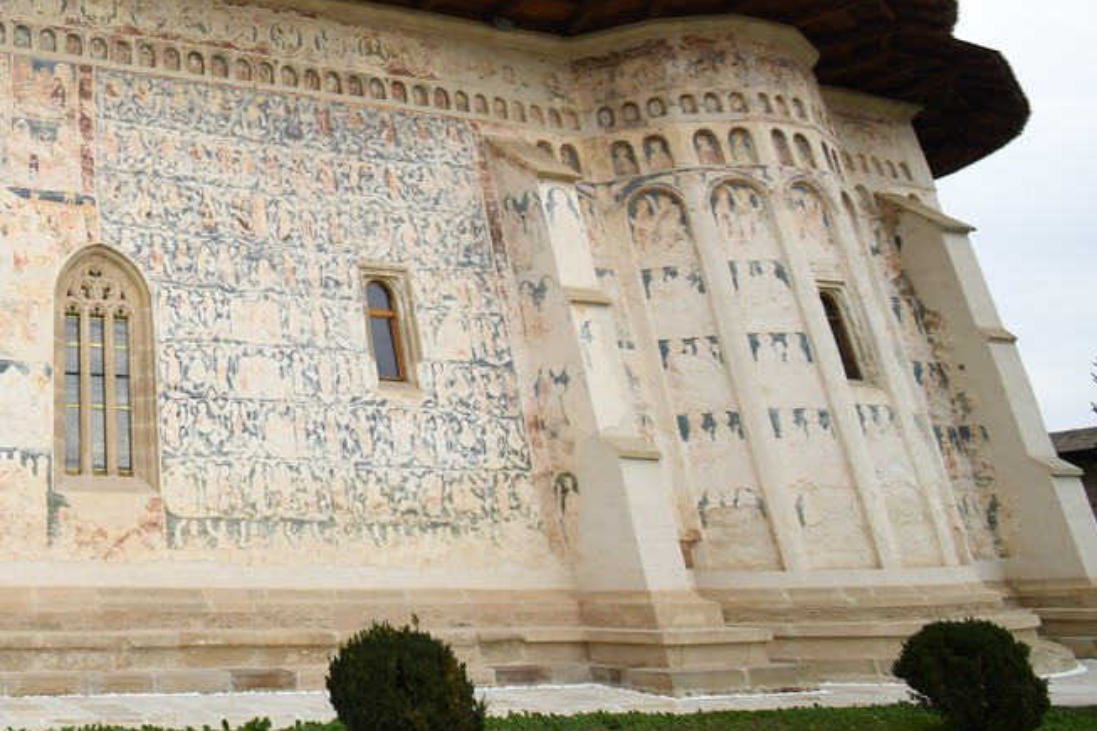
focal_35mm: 31
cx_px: 32
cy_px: 96
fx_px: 944
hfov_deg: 50.4
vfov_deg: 39.7
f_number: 4.5
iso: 640
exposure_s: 1/800
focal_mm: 10
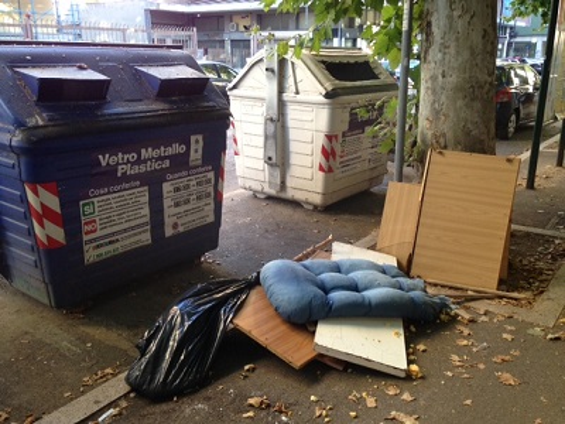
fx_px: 539
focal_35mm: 33
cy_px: 212
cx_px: 282
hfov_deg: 55.4
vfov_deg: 42.9
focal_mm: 4.13
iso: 64
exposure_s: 1/60
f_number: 2.4
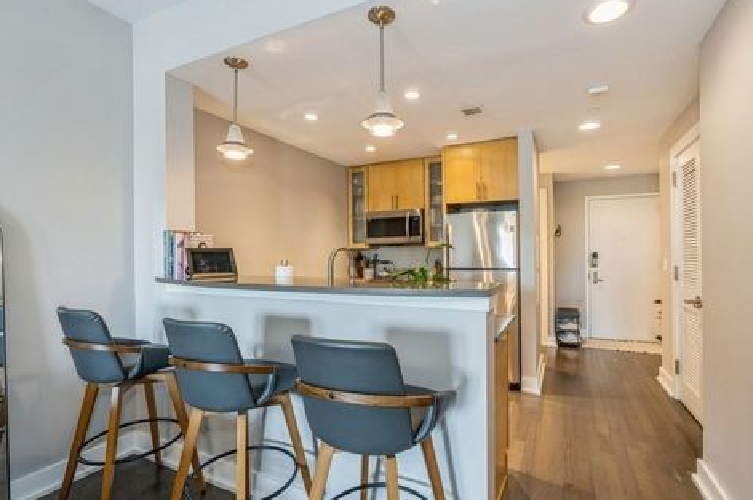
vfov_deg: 70.3
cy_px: 258
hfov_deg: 93.2
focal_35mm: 17
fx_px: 355
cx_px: 398
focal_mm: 16
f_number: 11
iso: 100
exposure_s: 3.2
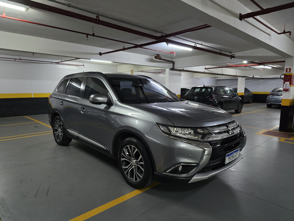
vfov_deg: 58.9
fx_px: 195
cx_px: 147
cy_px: 110
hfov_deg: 73.9
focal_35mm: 23
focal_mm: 6.3
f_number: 1.7
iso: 1250
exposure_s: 1/60
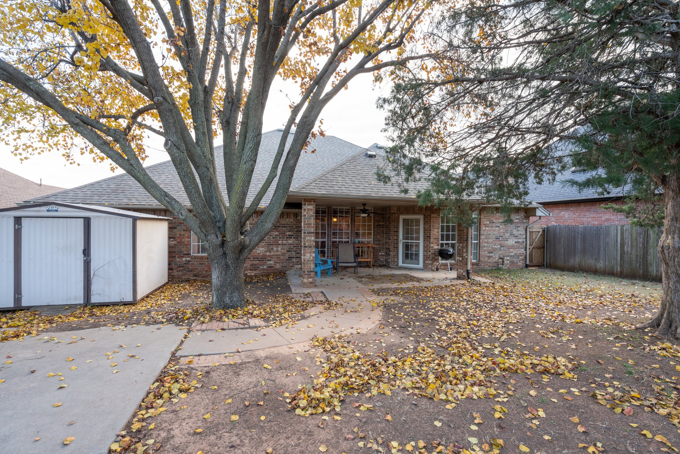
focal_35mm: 16
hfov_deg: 96.7
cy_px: 227
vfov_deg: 73.8
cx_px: 340
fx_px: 302
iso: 200
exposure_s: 1/40
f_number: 7.1
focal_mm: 16
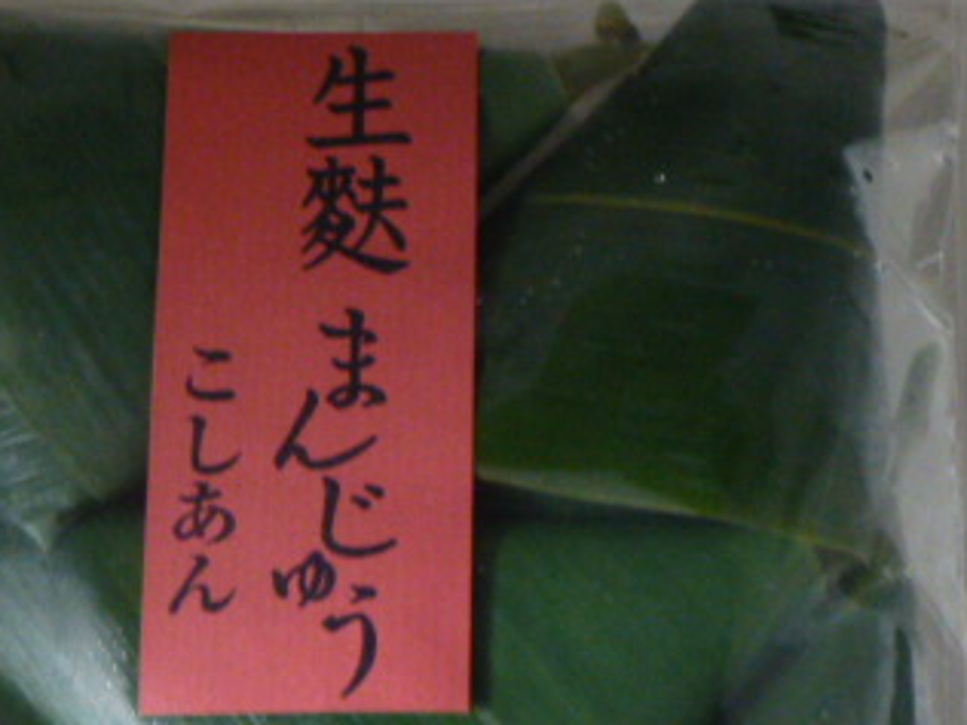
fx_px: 2542
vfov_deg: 16.2
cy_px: 529
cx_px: 242
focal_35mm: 91
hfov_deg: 21.4
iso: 800
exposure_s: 1/8
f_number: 3.9
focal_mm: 8
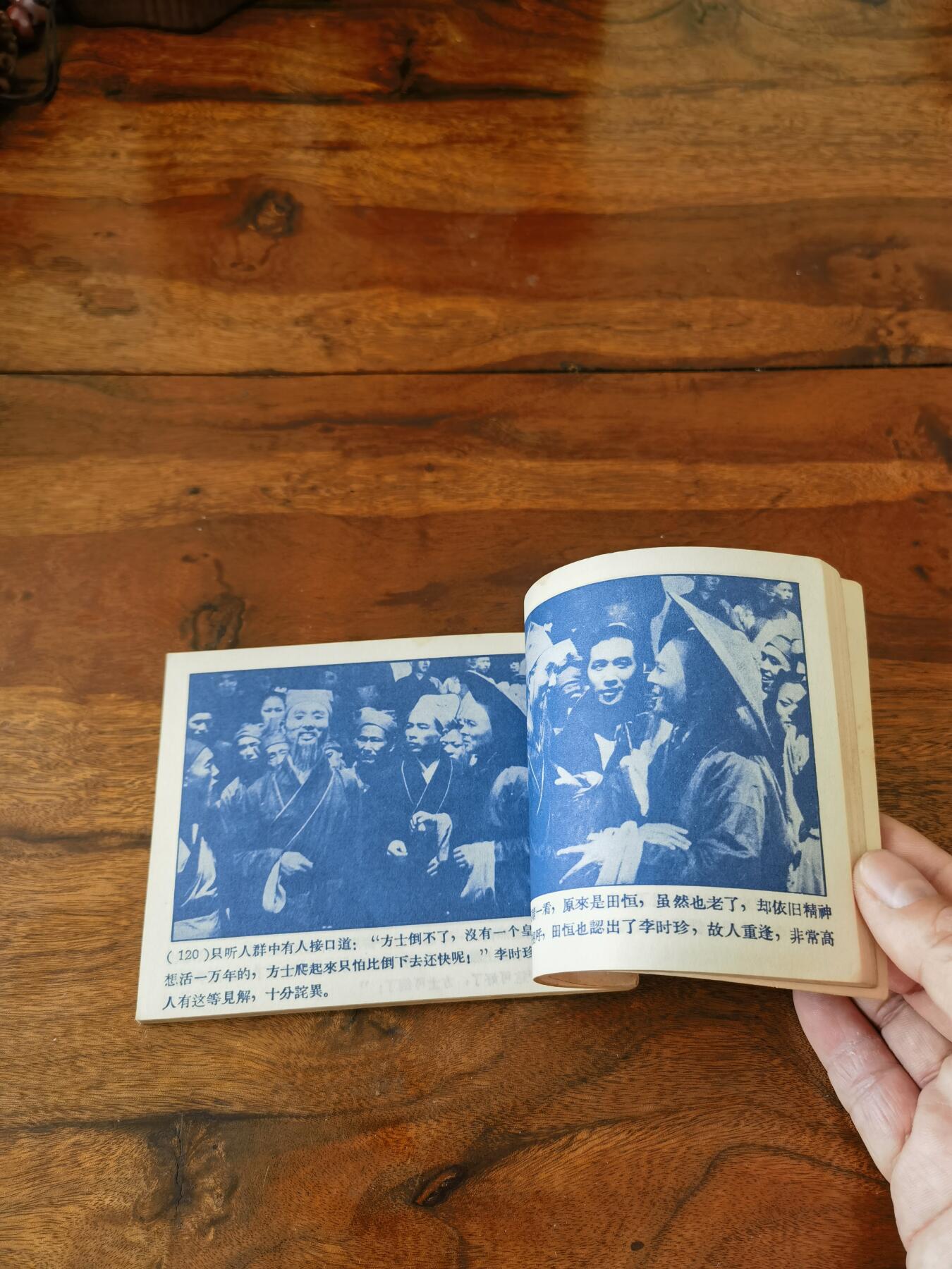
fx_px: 990
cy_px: 634
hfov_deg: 51.4
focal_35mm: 27
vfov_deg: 65.3
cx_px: 476
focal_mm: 6.67
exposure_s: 1/120
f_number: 1.9
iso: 80
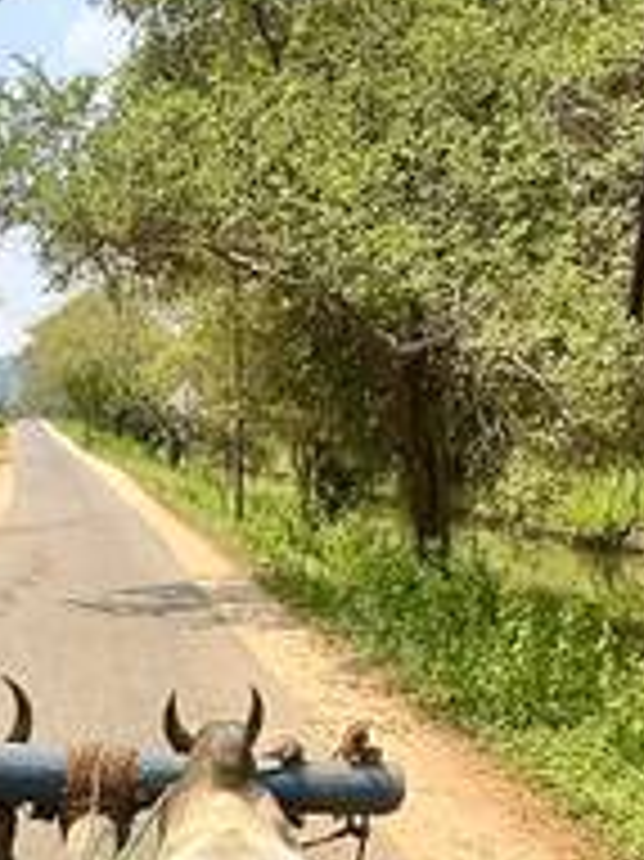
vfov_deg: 37.4
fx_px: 1167
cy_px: 797
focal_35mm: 47
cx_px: 68
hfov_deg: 29.6
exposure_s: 1/1656
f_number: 2.2
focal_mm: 2.22
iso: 50
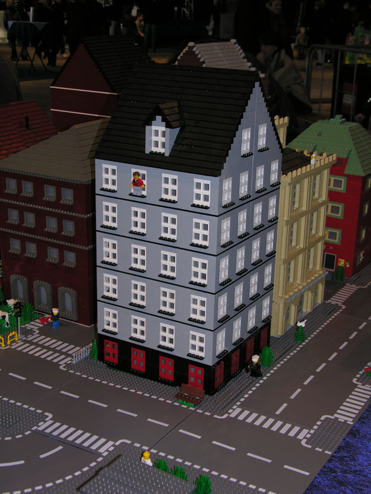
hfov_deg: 27.0
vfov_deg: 35.5
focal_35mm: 54
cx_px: 186
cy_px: 247
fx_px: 772
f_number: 3.1
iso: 50
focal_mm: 13.8
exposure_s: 1/60.1
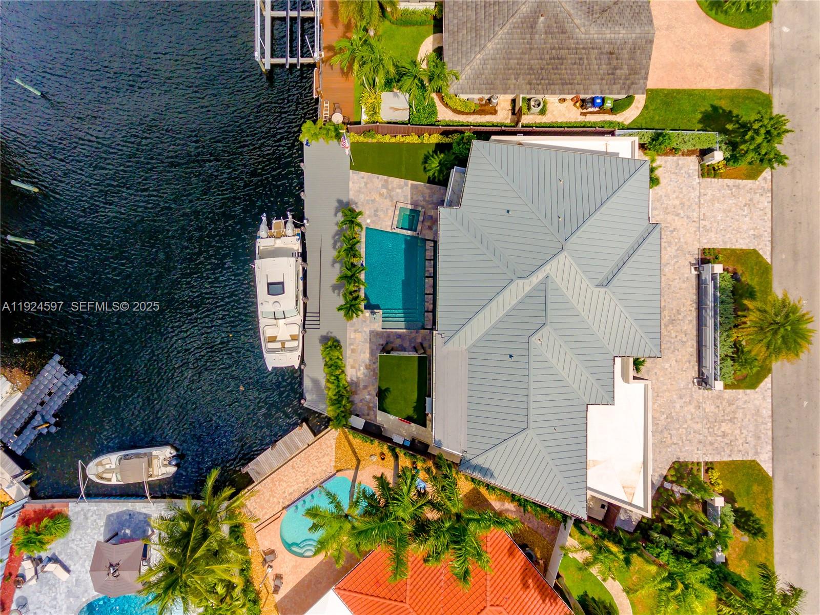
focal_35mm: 20
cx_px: 410
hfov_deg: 81.7
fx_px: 474
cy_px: 308
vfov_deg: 66.0
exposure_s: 1/1600
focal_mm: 3.61
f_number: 2.8
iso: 100
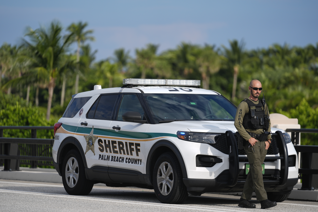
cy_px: 106
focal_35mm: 200
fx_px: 1767
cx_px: 159
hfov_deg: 10.3
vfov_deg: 6.9
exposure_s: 1/5000
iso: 200
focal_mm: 200
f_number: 2.8
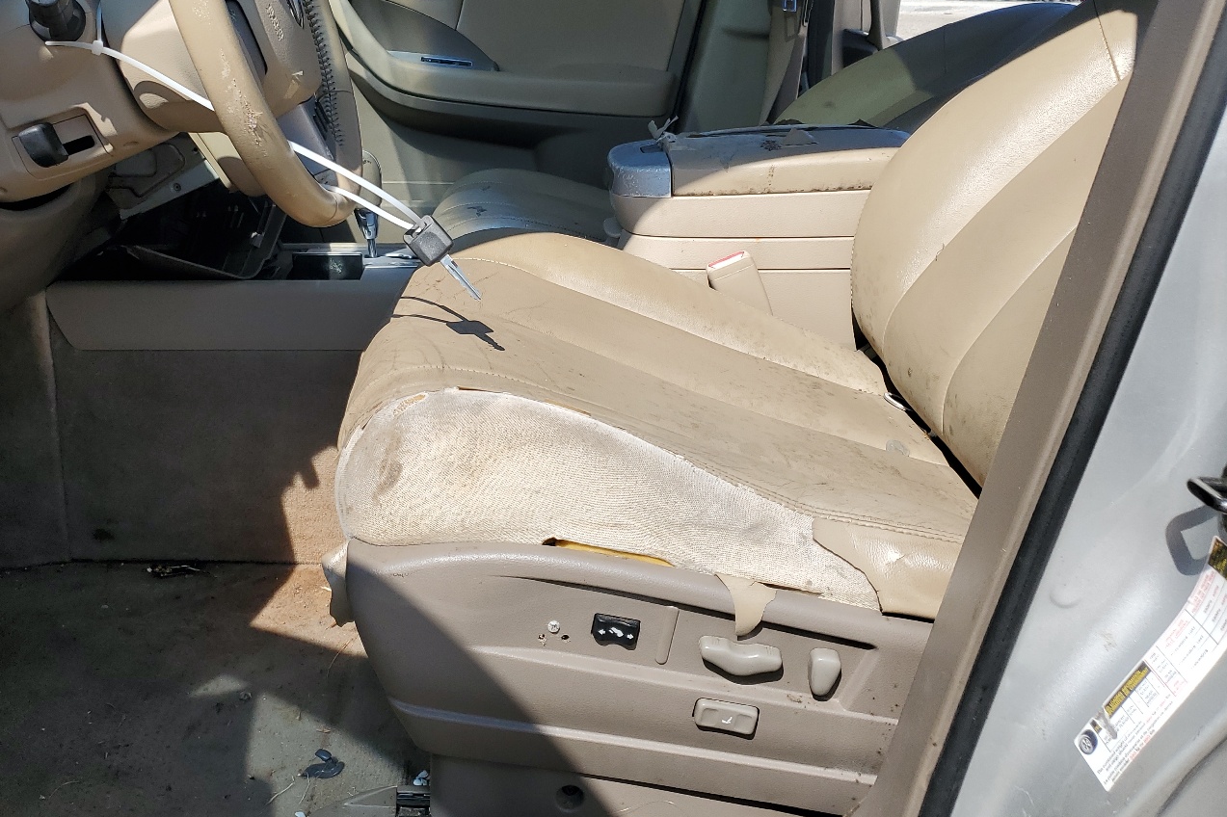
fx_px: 1158
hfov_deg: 55.2
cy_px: 277
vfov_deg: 38.5
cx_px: 463
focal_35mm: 34
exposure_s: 1/2500
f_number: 1.5
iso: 50
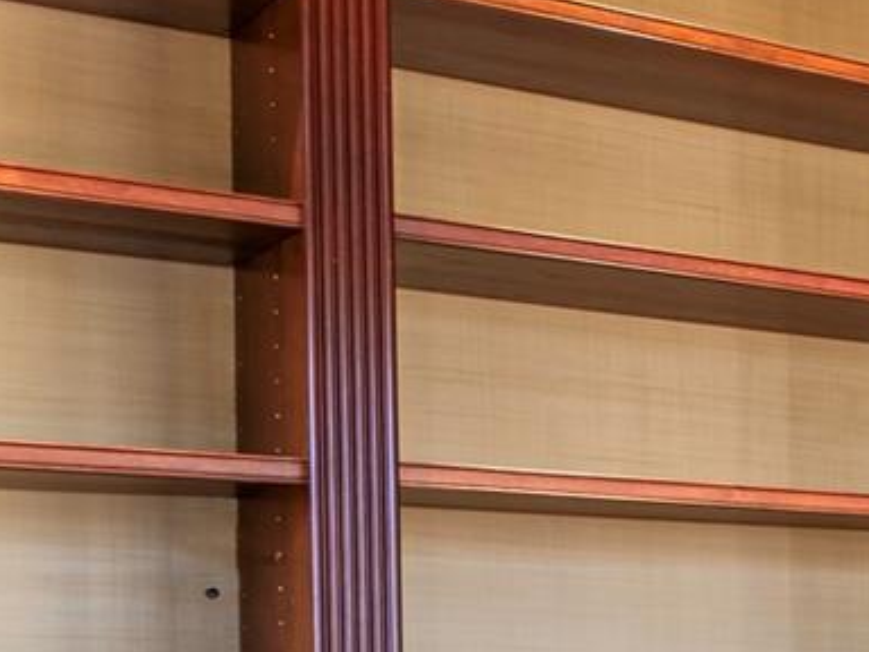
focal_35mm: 82
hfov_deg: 14.8
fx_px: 2059
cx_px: 2089
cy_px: 720
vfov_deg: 17.4
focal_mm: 16
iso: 100
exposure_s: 1/3
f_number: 10
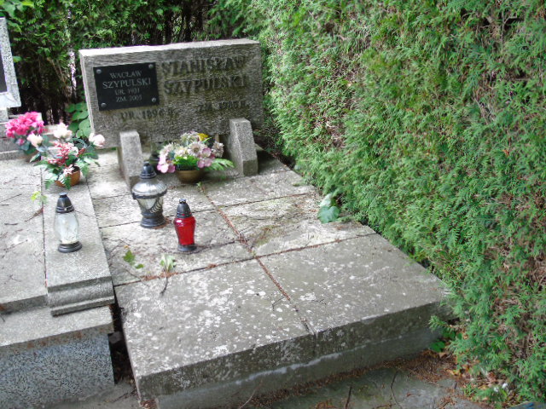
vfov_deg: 41.8
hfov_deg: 54.0
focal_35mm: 34
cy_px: 204
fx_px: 536
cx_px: 273
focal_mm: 6.1
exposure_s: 1/30
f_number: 3.8
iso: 100
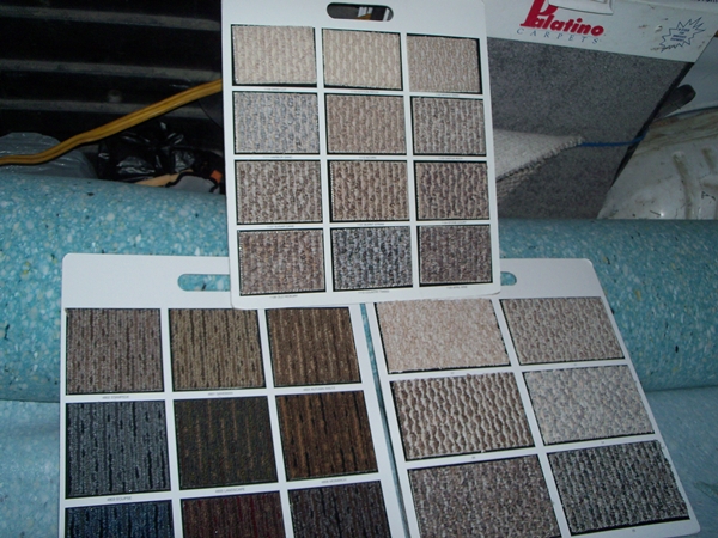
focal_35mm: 35
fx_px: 726
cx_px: 359
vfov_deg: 40.7
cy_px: 269
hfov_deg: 52.6
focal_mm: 6.3
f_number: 3
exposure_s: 1/30
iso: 100
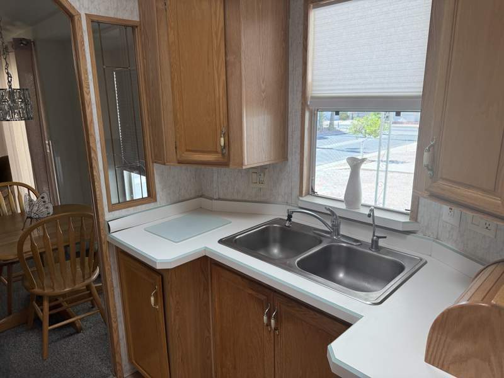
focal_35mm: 24
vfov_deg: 56.8
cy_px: 189
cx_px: 252
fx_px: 349
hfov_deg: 71.6
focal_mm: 6.76
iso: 125
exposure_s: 1/240
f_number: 1.78
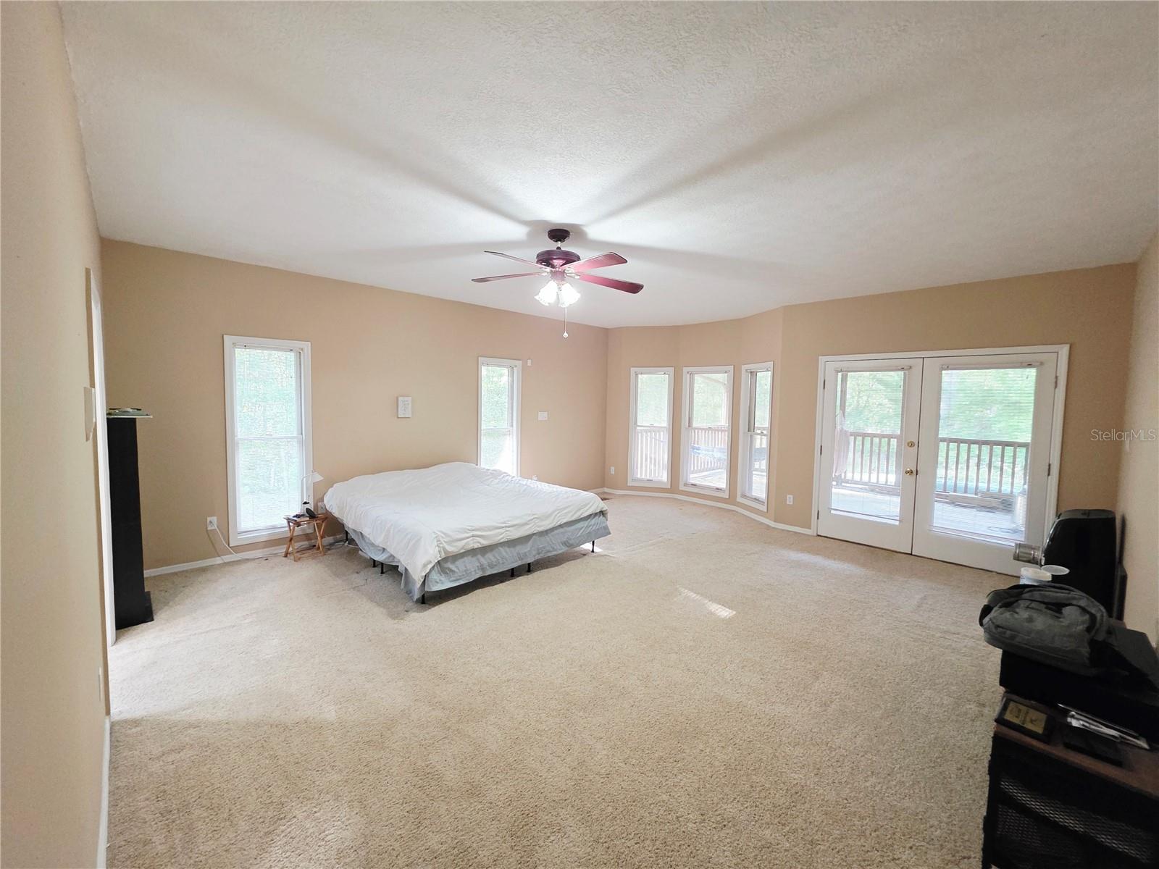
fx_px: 435
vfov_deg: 89.9
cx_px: 580
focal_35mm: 13
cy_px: 434
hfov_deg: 106.2
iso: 800
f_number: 1.9
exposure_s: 1/60
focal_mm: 2.2
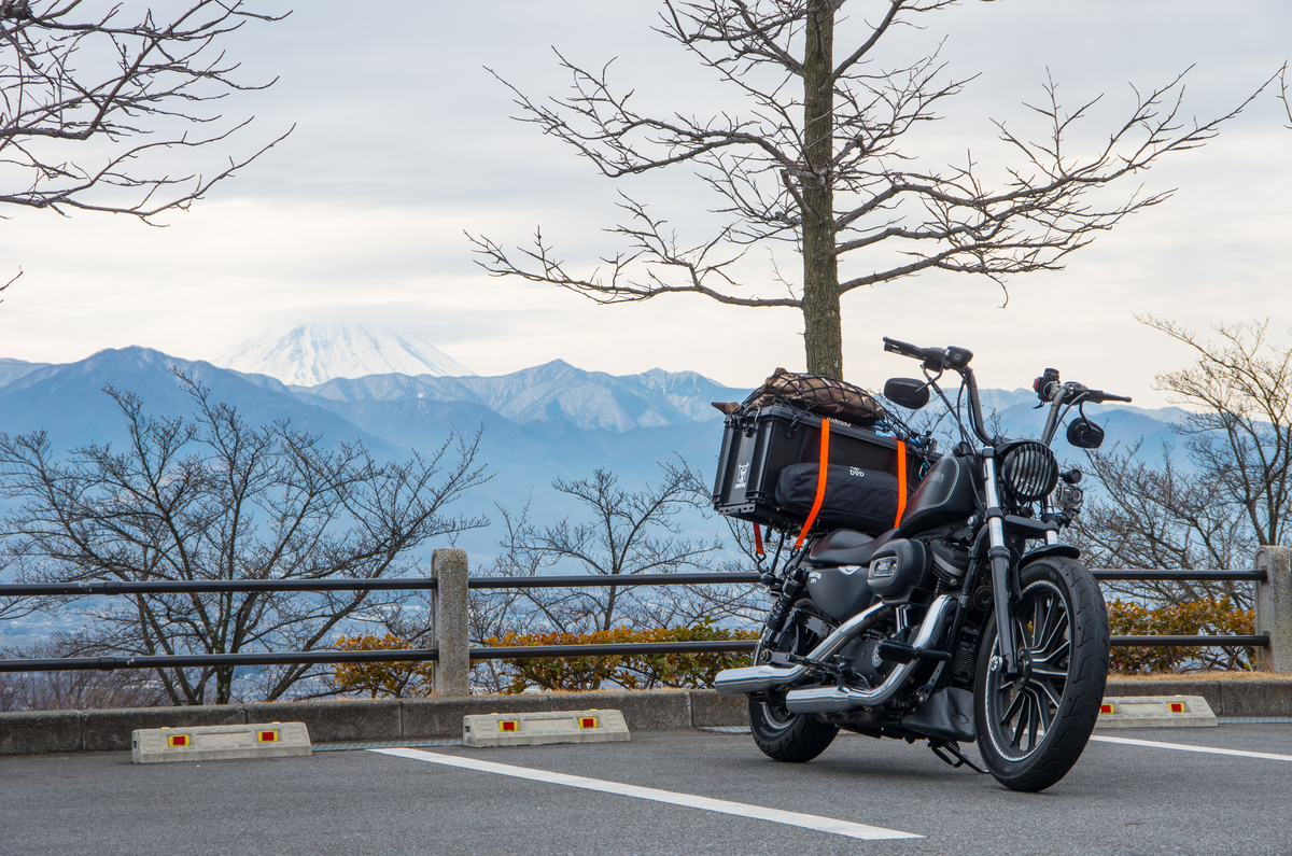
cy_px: 428
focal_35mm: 79
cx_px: 646
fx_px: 2830
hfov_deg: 25.7
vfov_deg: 17.2
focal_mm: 53
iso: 160
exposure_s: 1/320
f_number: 8
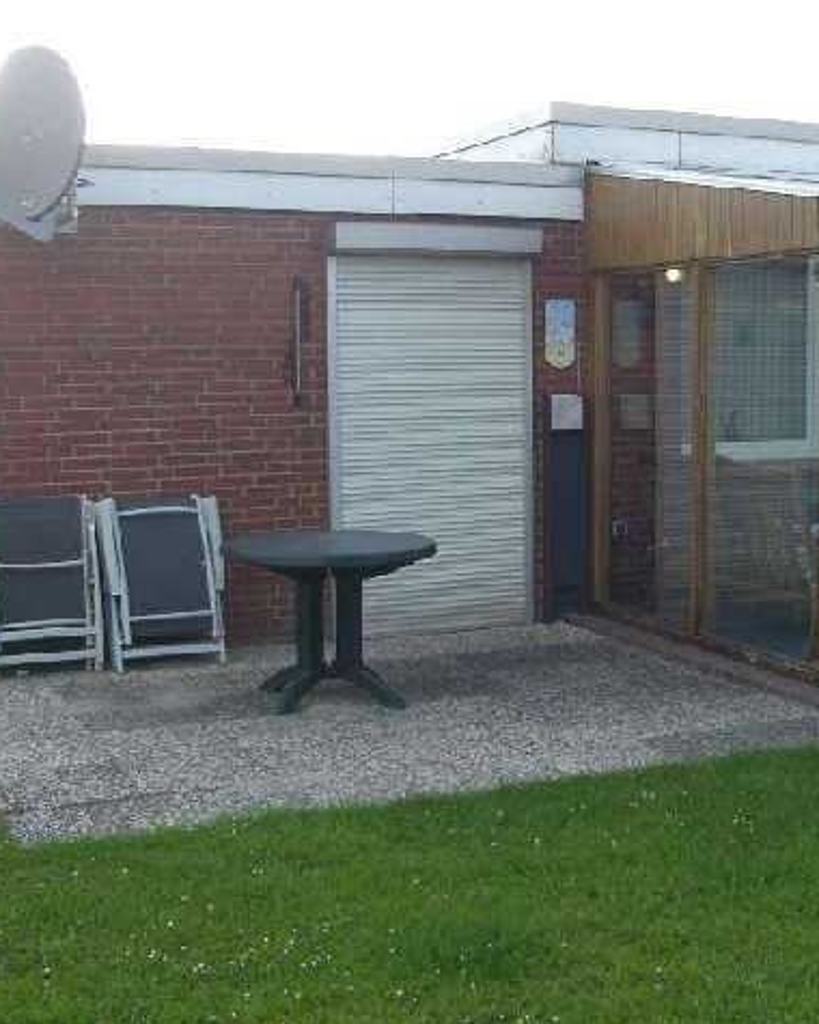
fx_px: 1515
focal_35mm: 50
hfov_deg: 30.1
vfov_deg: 37.3
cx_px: 526
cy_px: 515
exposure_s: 1/200
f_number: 3.1
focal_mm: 6.3
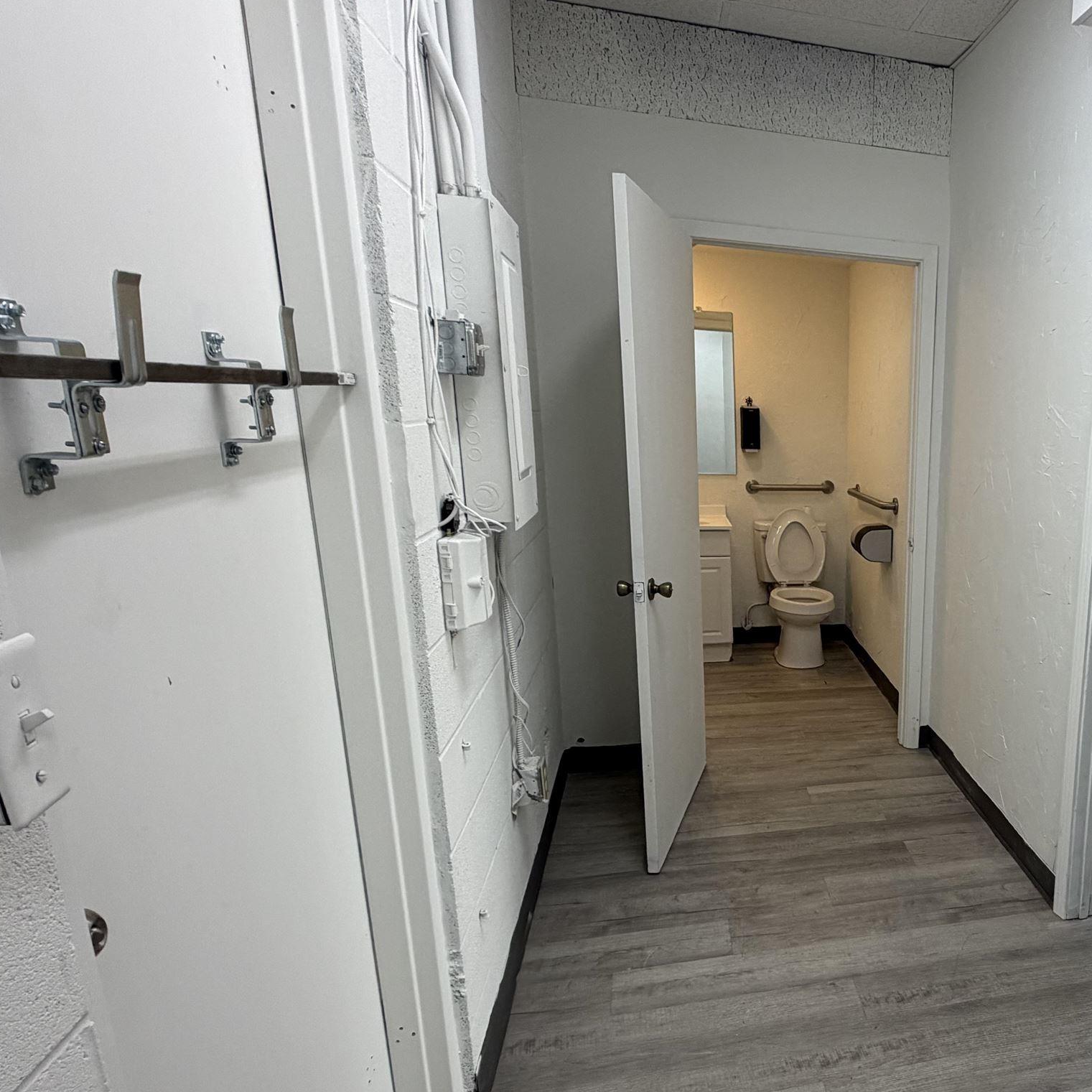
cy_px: 650
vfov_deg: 62.4
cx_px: 959
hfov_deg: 55.5
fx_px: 892
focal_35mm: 25
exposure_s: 1/120
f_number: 2.2
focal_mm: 2.22
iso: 125
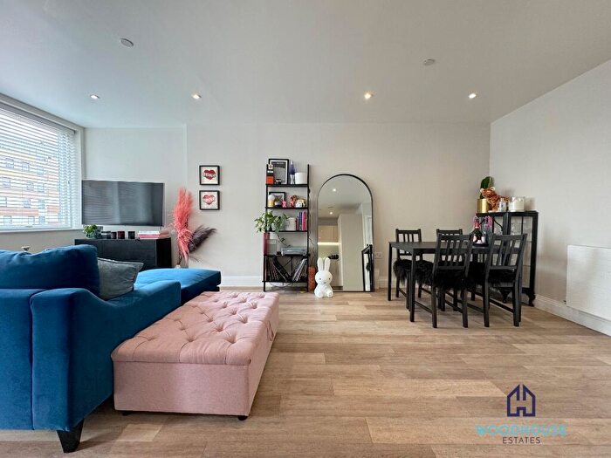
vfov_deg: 85.7
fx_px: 247
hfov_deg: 102.1
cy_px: 229
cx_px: 306
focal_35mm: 14
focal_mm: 2.22
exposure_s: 1/100
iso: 160
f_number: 2.2
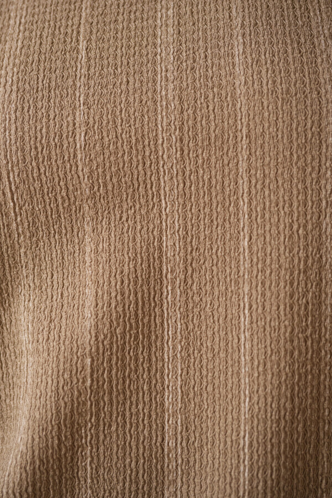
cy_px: 249
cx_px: 166
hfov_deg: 27.0
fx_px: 692
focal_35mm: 50
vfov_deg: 39.6
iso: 800
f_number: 3.2
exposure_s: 1/125
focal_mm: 50
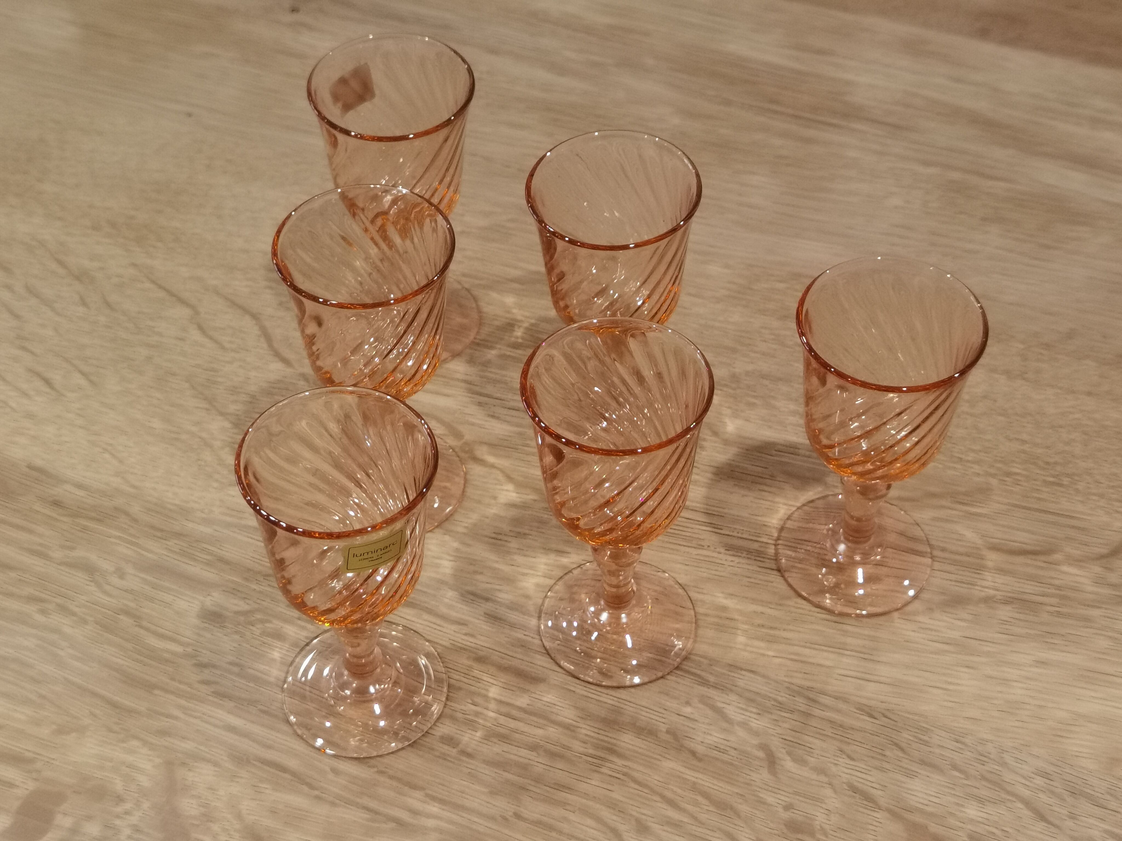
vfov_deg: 25.2
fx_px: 1880
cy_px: 420
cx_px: 561
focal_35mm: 58
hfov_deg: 33.2
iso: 160
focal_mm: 6.71
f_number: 1.9
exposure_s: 1/100
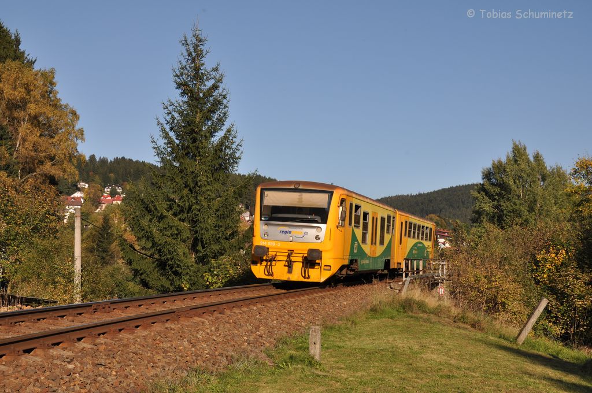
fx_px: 862
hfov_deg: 37.9
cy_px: 196
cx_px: 296
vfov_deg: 25.7
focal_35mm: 52
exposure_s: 1/500
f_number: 9
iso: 200
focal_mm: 35
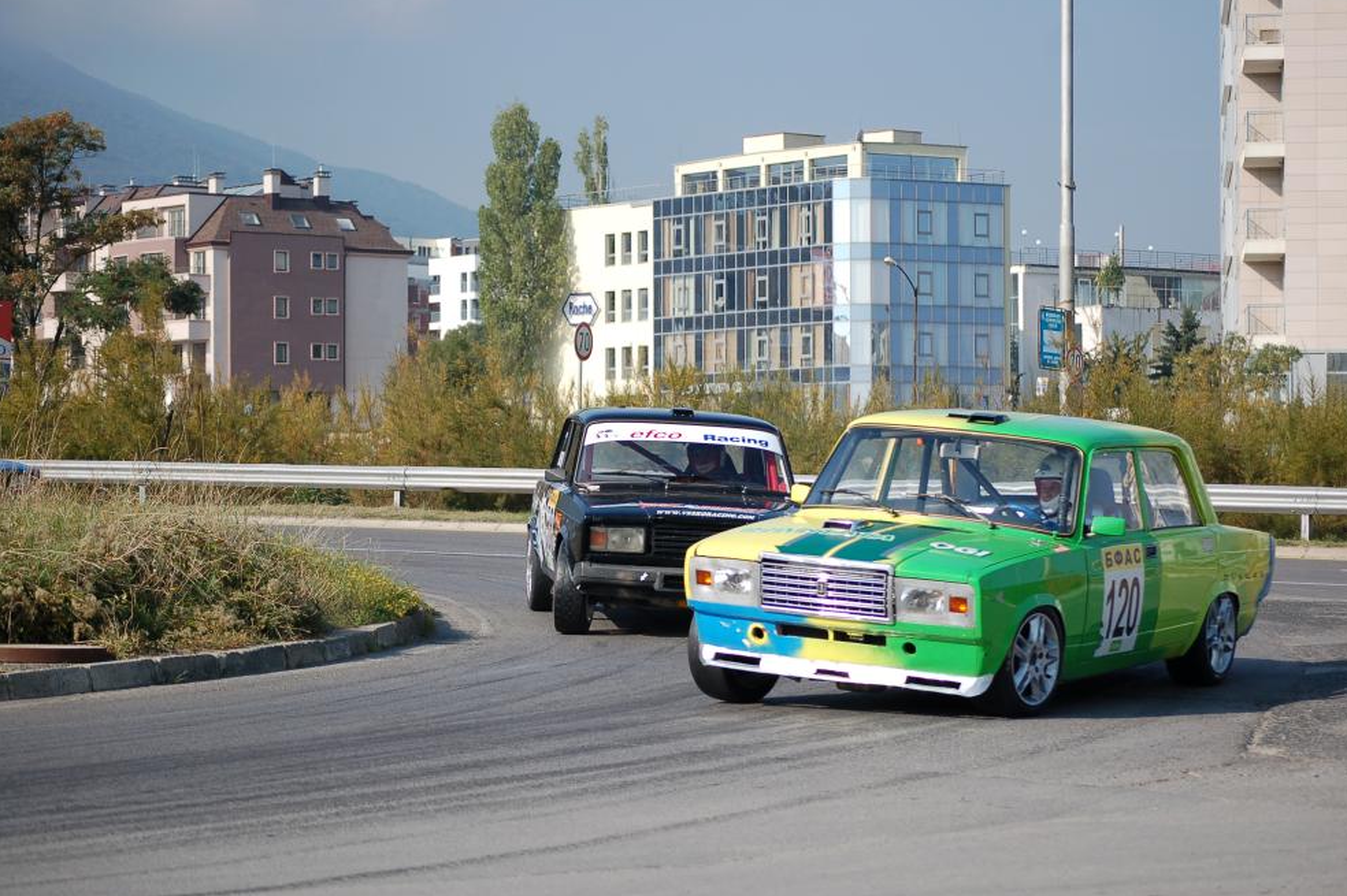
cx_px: 698
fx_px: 3852
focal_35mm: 103
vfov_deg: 13.3
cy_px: 456
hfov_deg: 19.8
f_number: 4.5
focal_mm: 66
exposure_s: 1/1000
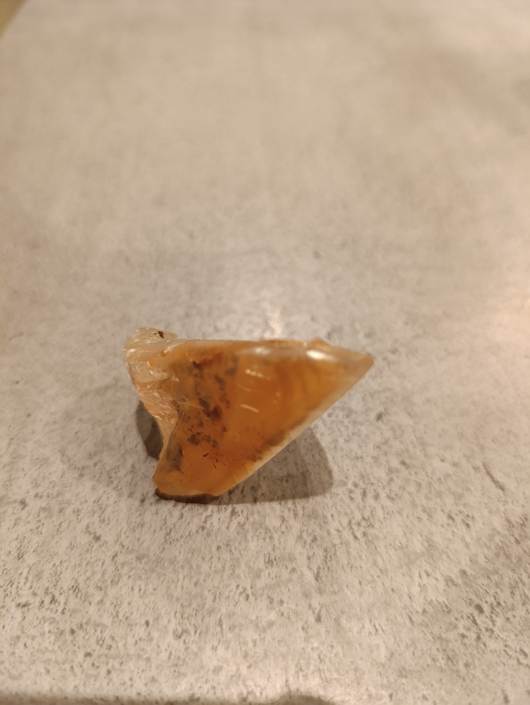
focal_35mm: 23
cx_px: 265
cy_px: 352
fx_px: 468
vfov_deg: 73.8
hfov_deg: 59.0
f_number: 1.6
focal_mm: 6.14
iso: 800
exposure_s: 1/50
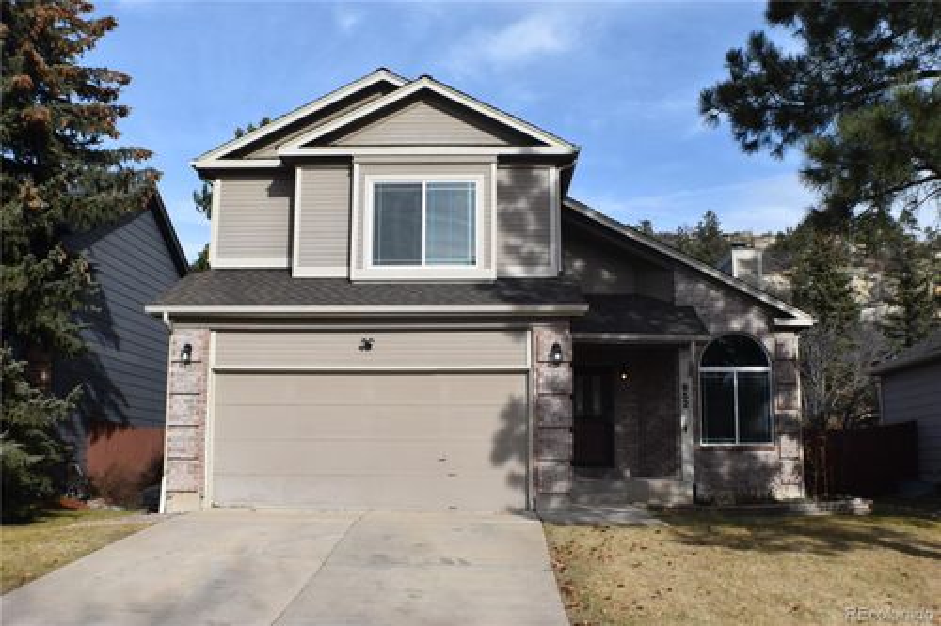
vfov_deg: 28.1
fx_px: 1254
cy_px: 313
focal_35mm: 48
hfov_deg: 41.1
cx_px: 470
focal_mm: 32
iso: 200
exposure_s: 1/320
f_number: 9
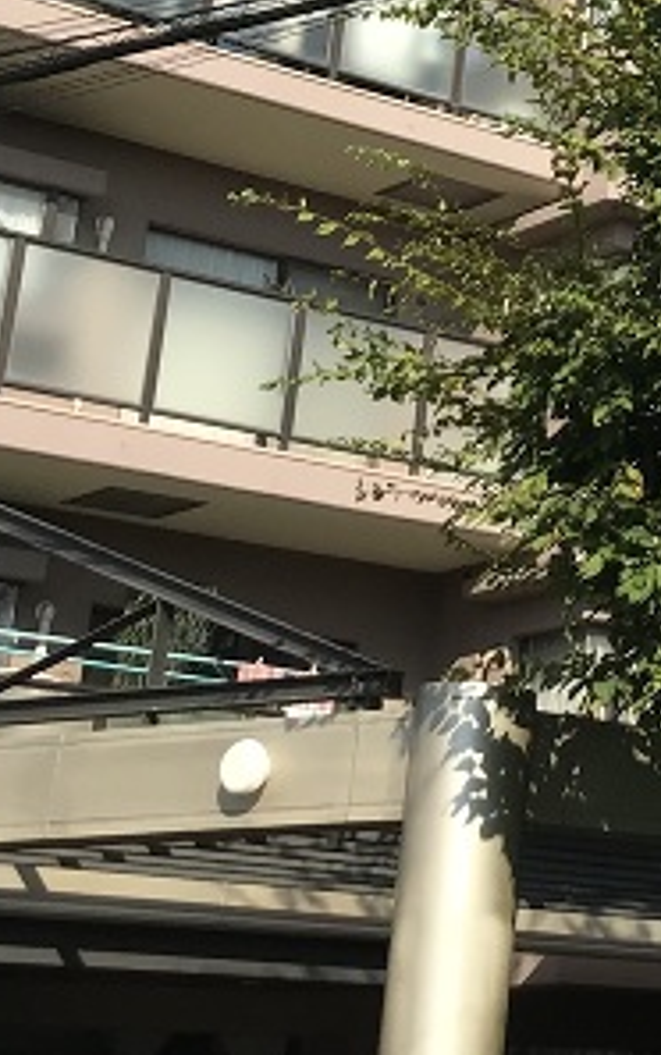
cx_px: 1130
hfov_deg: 12.7
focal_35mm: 95
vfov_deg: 21.0
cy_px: -39
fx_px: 2734
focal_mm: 3.99
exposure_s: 1/1880
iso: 20
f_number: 1.8
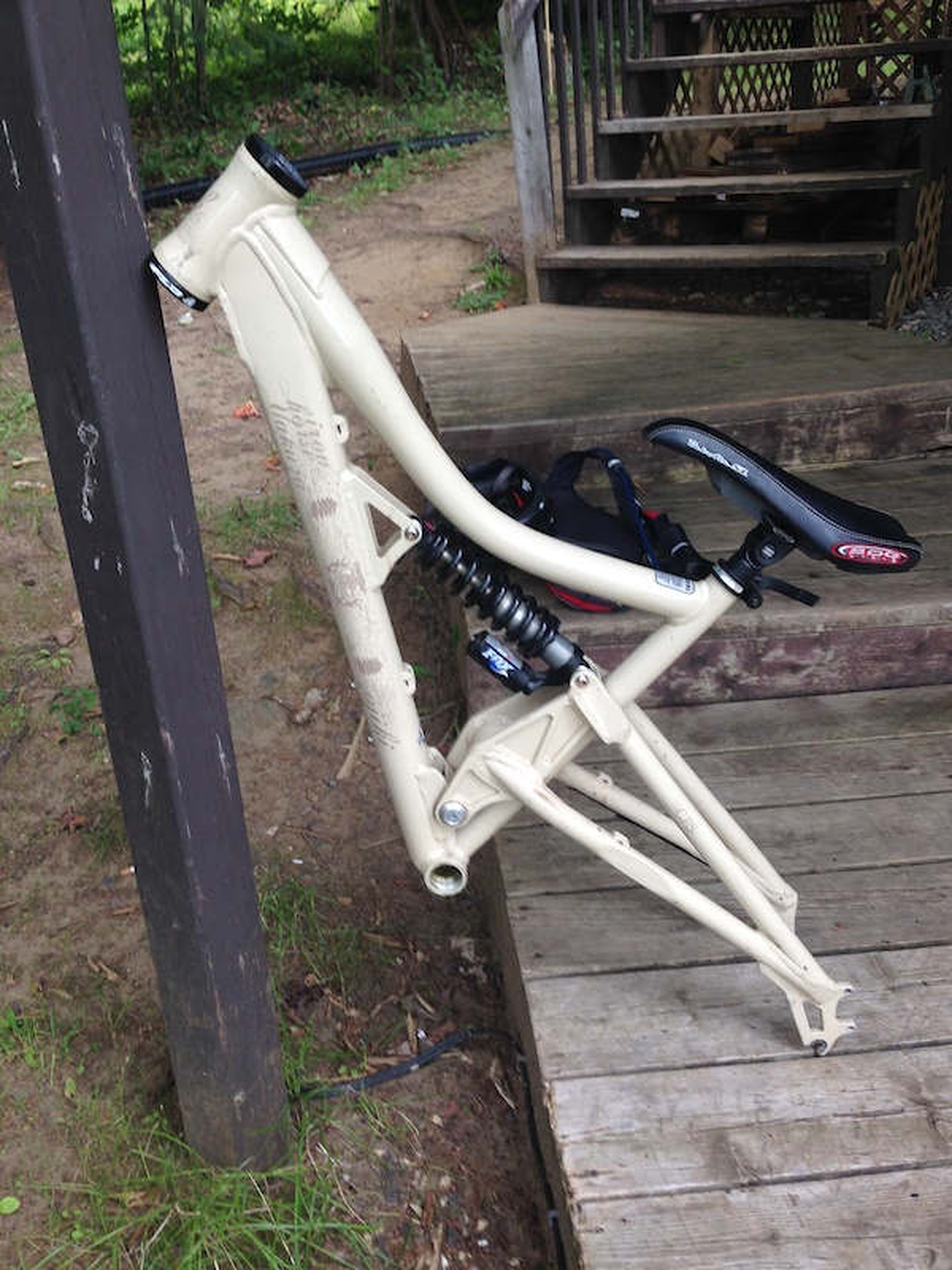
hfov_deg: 42.9
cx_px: 476
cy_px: 635
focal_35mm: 33
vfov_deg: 55.4
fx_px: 1210
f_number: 2.4
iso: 50
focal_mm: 4.12
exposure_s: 1/120
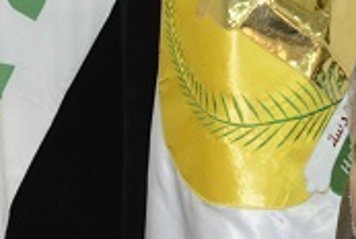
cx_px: 414
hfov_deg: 11.2
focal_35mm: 180
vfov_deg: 7.6
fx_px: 1783
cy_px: 255
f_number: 8
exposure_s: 1/60
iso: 2500
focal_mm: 52
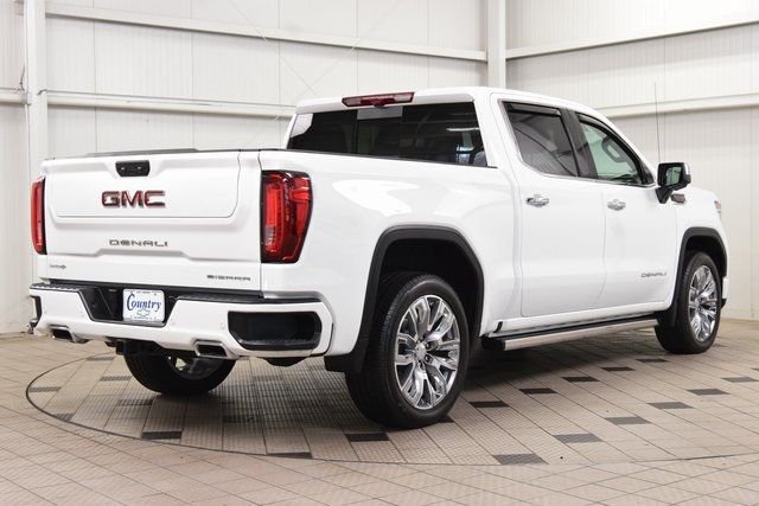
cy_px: 253
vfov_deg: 25.1
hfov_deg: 36.9
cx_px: 380
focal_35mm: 54
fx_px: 1139
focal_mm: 36
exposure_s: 1/60
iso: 1600
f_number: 8
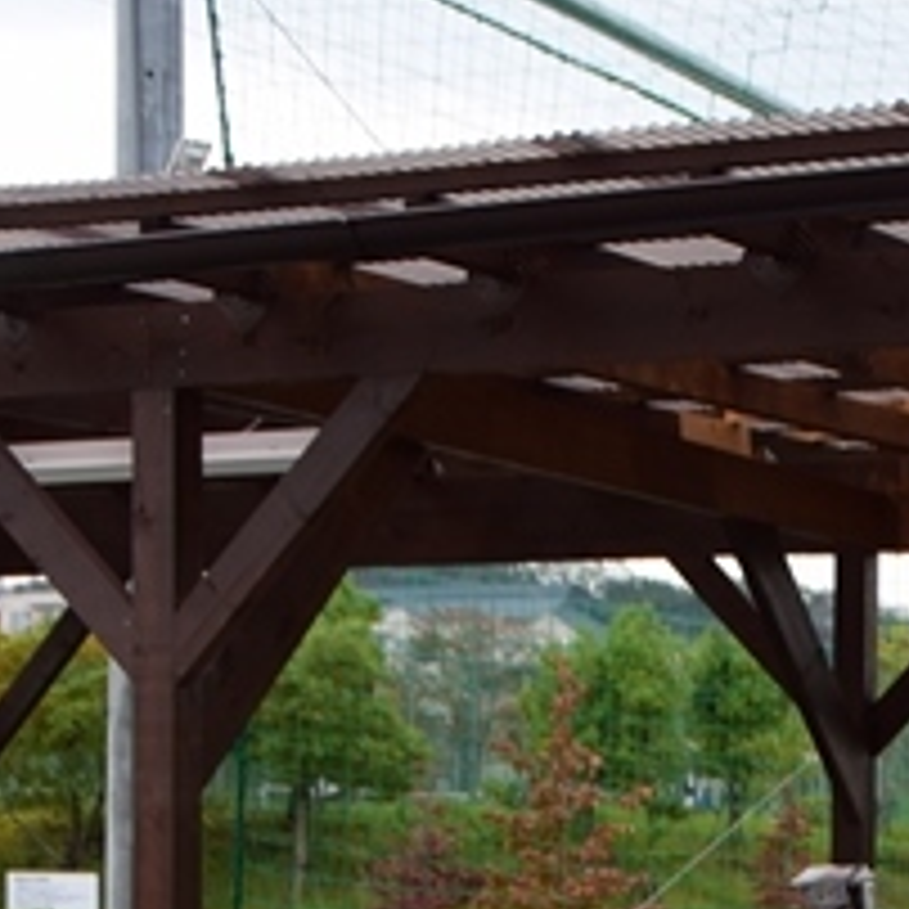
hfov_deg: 17.3
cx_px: 990
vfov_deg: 17.4
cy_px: 950
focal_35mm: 97
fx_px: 2882
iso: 200
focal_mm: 24
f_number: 4.5
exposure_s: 1/250
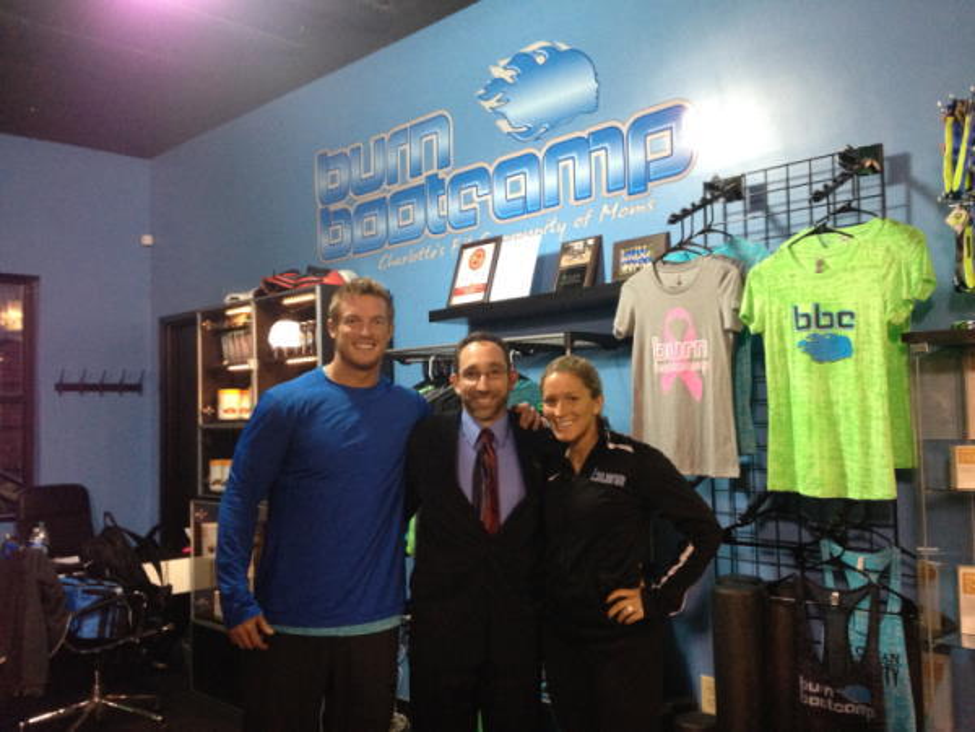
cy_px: 366
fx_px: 986
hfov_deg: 52.6
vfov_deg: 40.7
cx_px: 488
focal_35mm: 35
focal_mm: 4.28
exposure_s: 1/20
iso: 320
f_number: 2.4
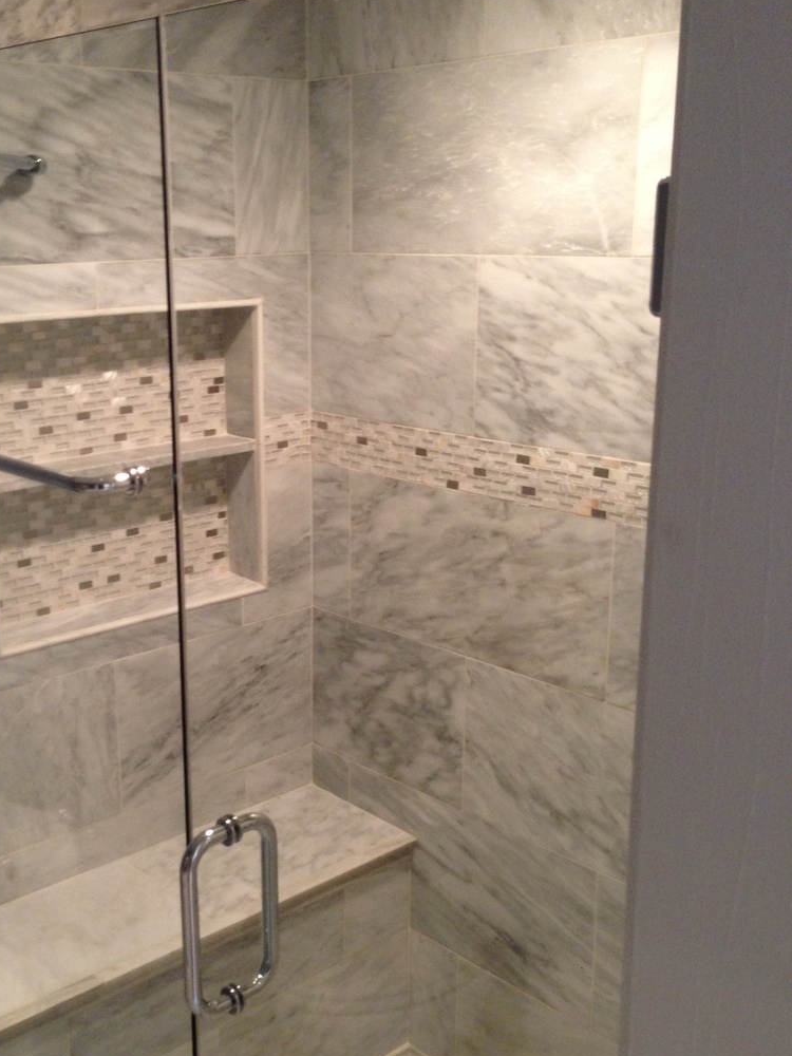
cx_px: 265
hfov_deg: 32.6
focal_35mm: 44
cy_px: 557
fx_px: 1342
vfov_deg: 42.9
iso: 160
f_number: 2.4
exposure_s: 1/20
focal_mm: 4.13
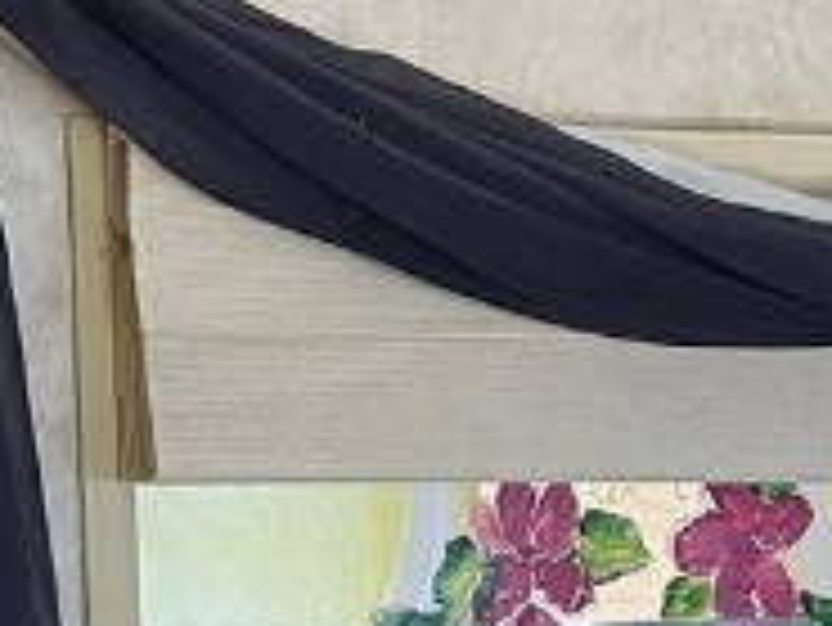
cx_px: 917
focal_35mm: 144
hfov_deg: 13.4
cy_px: 865
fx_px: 3463
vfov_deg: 10.1
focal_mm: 5.1
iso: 125
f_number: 1.6
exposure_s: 1/60
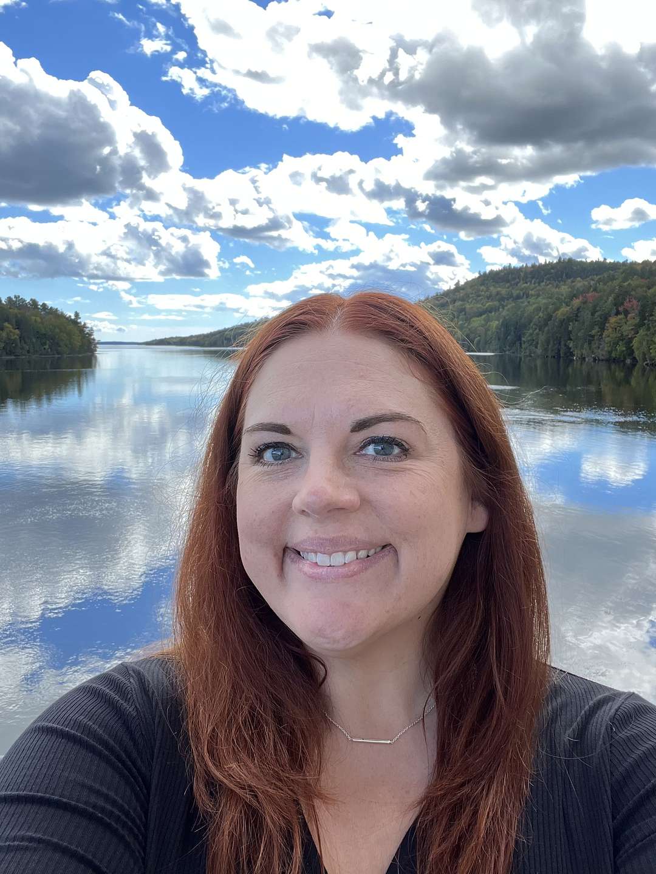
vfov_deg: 60.0
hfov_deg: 46.8
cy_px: 437
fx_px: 758
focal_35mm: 30
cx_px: 328
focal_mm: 2.71
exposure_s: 1/260
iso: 32
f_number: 2.2
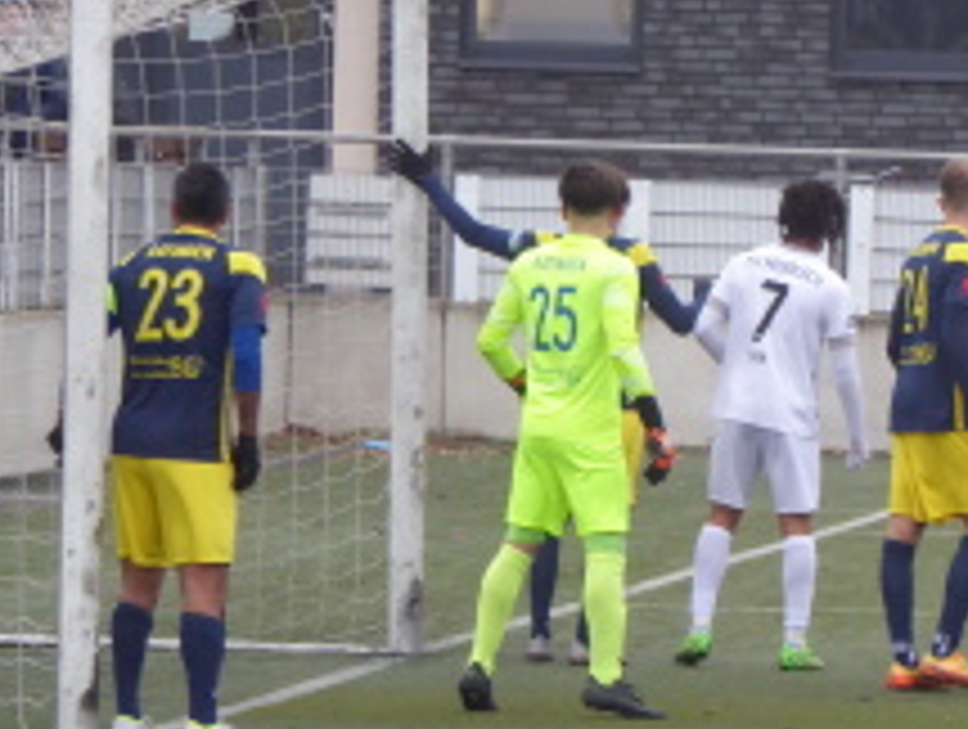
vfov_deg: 3.6
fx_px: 11709
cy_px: 405
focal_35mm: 418
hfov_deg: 4.7
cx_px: 878
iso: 320
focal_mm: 35.8
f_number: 5.6
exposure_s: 1/80
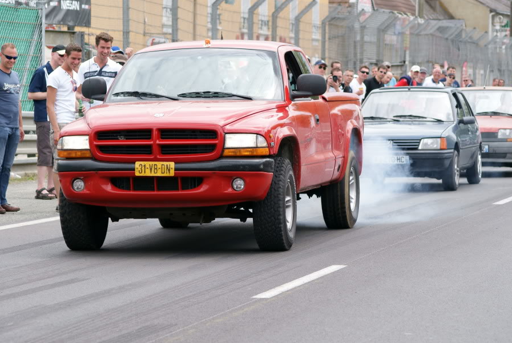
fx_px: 2436
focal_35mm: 171
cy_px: 170
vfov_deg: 8.1
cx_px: 282
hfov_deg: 12.0
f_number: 5.6
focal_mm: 100
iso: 100
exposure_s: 1/250
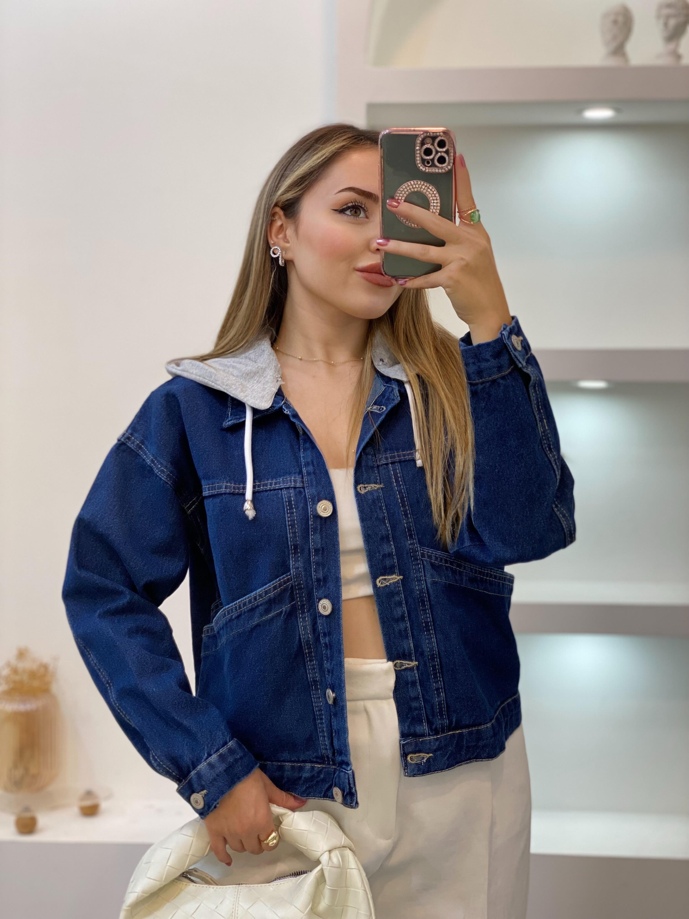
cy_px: 460
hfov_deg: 28.0
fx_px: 1380
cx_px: 344
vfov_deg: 36.8
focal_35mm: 52
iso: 100
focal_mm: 6
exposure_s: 1/100
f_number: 2
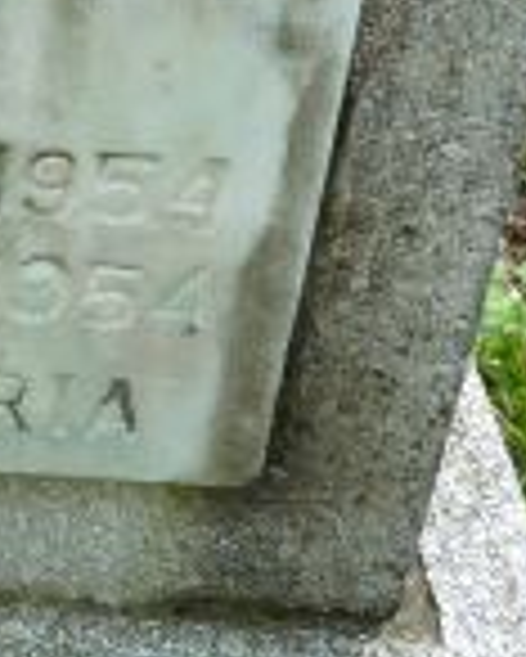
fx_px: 1555
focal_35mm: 80
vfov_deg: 22.3
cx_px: -198
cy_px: -94
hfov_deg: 17.7
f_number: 4
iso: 80
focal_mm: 4.1
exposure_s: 1/250
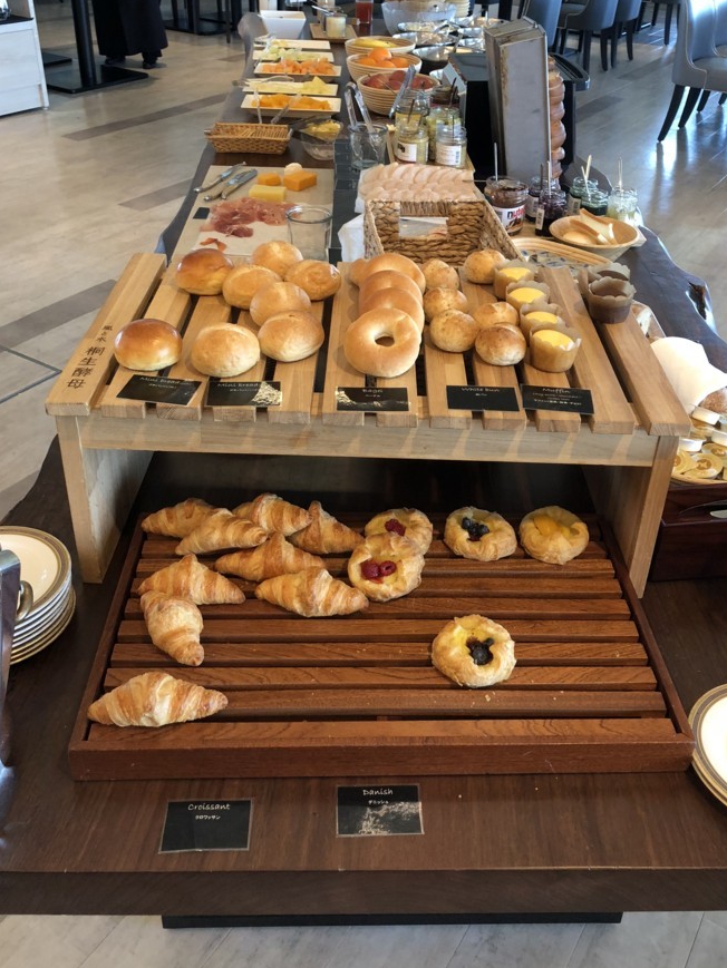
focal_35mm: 33
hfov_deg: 42.9
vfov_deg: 55.2
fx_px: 924
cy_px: 420
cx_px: 391
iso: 40
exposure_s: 1/30
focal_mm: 3.99
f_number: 1.8
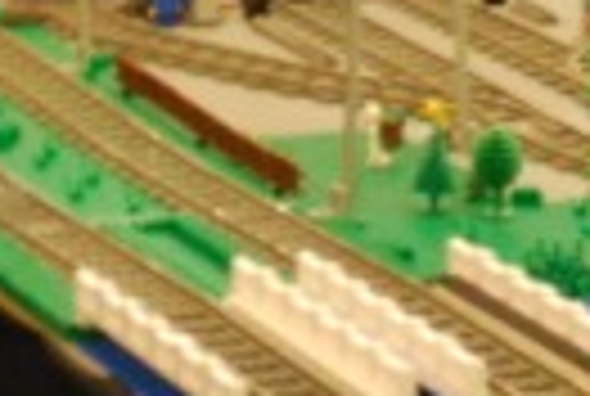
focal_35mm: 336
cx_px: 428
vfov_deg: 4.1
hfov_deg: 6.1
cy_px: -405
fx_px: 5519
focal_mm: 42
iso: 1600
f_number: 5.3
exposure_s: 1/13
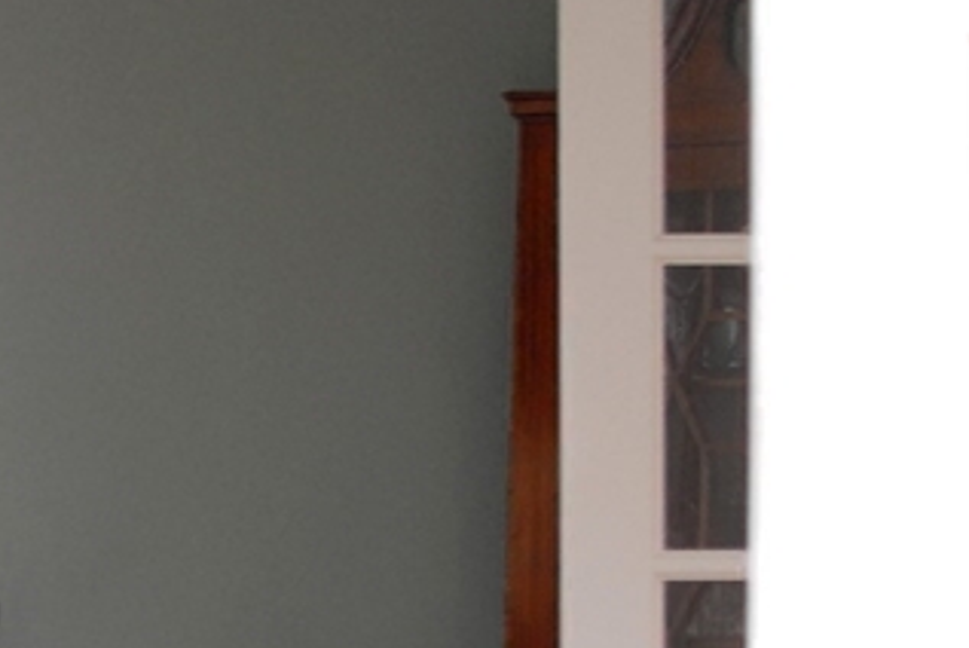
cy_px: 807
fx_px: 4570
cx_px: -281
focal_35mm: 170
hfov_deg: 11.8
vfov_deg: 8.0
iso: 500
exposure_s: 1/125
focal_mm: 35
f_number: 2.5
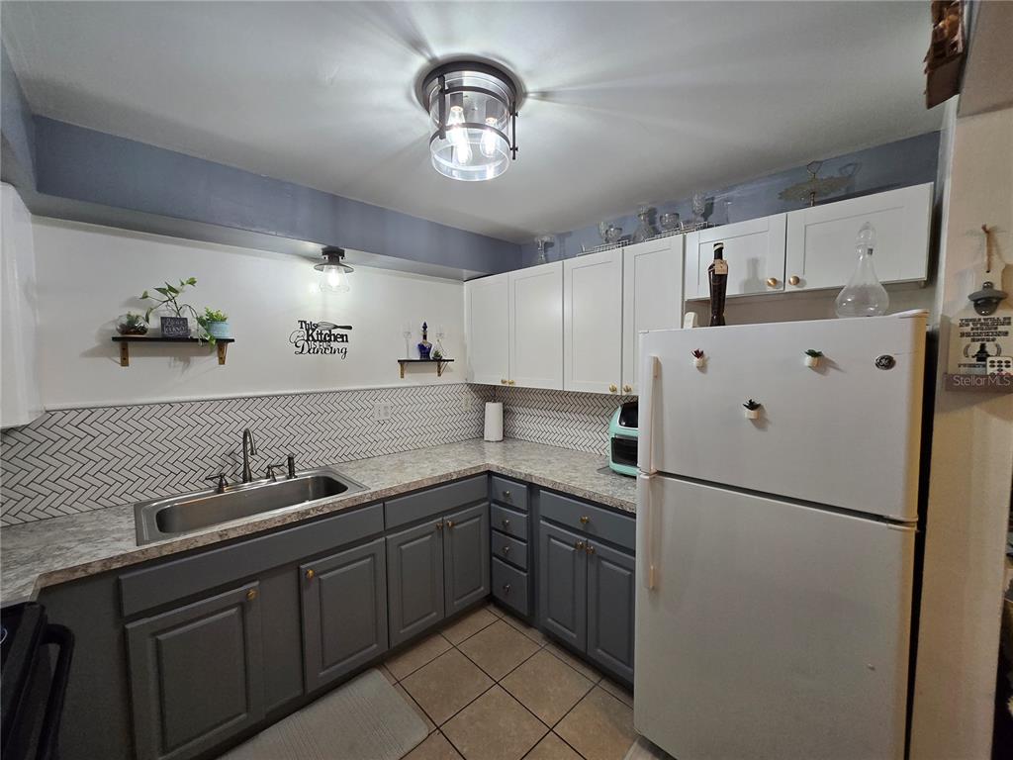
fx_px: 380
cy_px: 380
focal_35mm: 13
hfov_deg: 106.2
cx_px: 506
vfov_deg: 89.9
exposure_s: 1/60
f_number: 2.2
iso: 100
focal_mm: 1.7
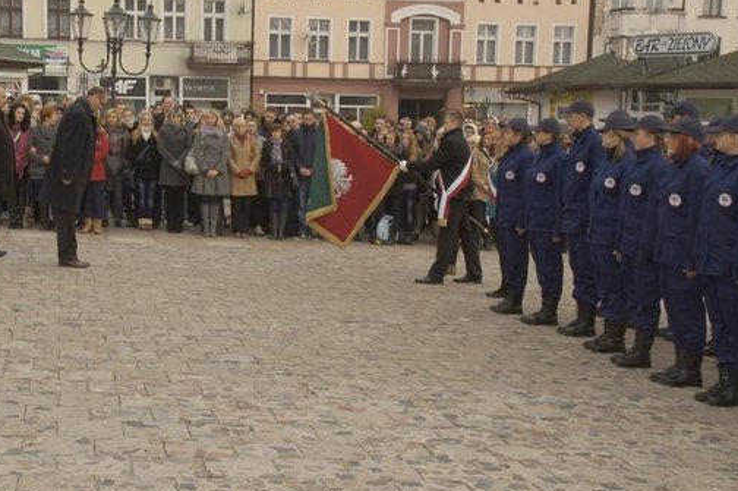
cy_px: 240
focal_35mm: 58
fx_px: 1188
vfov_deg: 23.3
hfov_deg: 34.4
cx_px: 281
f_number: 13
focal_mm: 30
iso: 400
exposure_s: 1/160
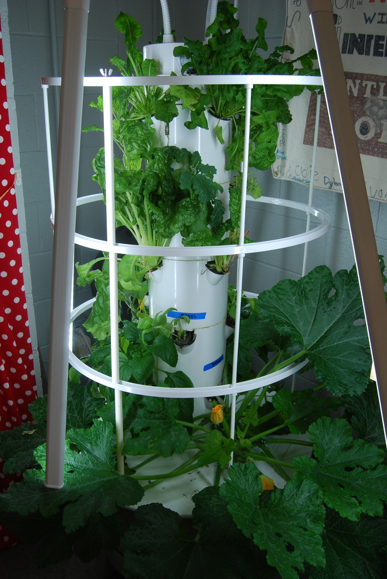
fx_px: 531
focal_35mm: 33
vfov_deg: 57.2
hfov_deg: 40.1
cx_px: 194
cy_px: 290
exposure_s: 1/100
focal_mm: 22
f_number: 5
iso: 200
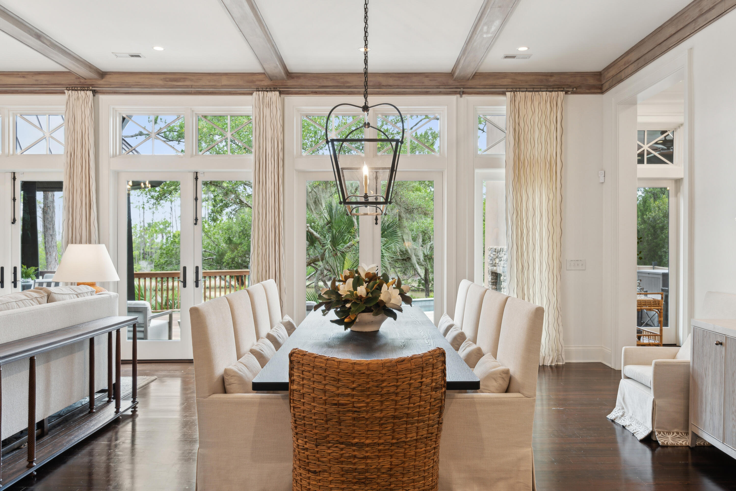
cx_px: 368
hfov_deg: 61.9
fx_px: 613
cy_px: 246
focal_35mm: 30
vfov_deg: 43.6
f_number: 7.1
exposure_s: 1/20
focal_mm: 30
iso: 400
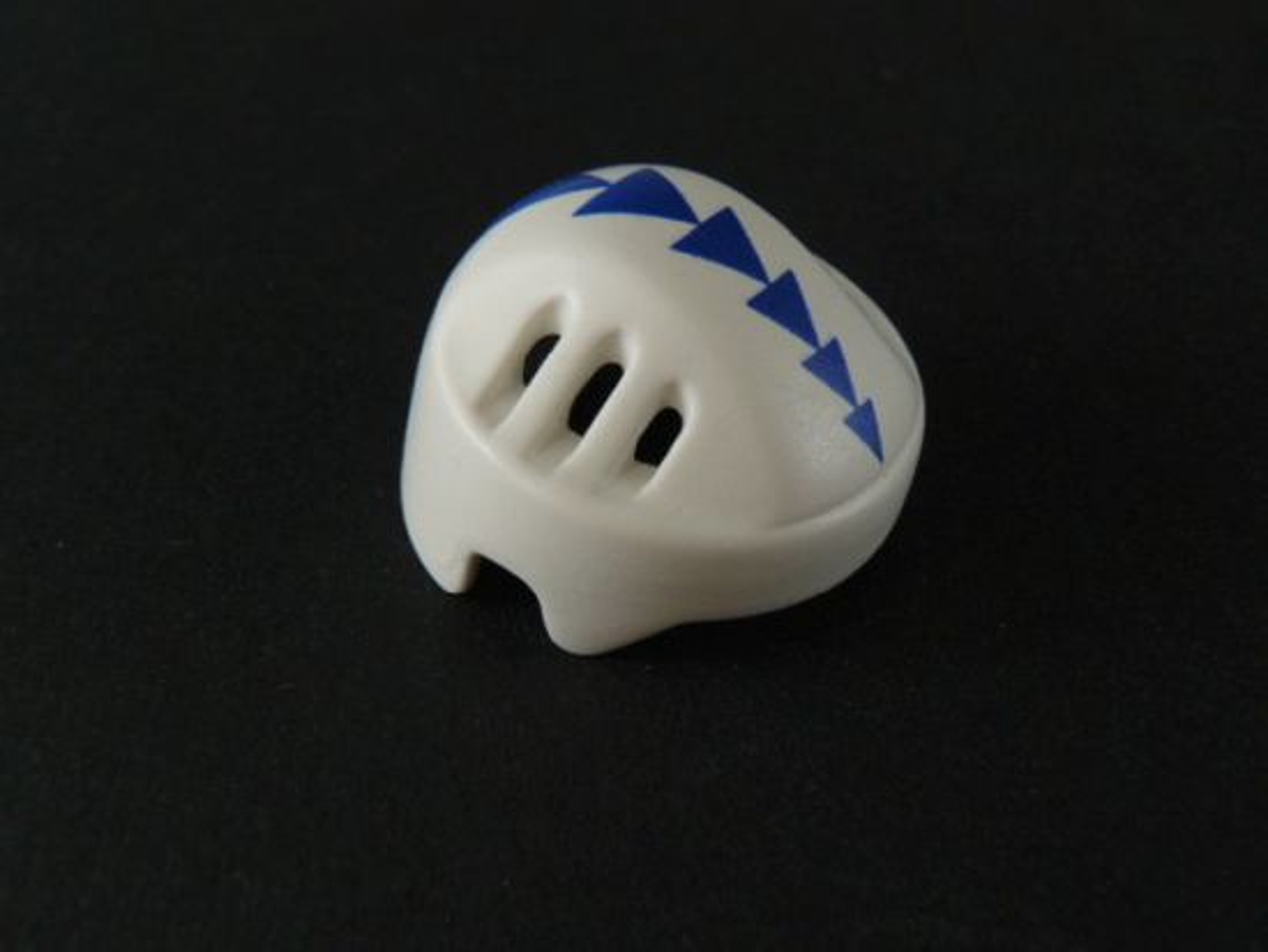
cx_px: 634
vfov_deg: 31.5
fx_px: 1686
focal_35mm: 46
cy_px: 476
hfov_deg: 41.2
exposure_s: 1/30
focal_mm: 6
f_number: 4
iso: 100
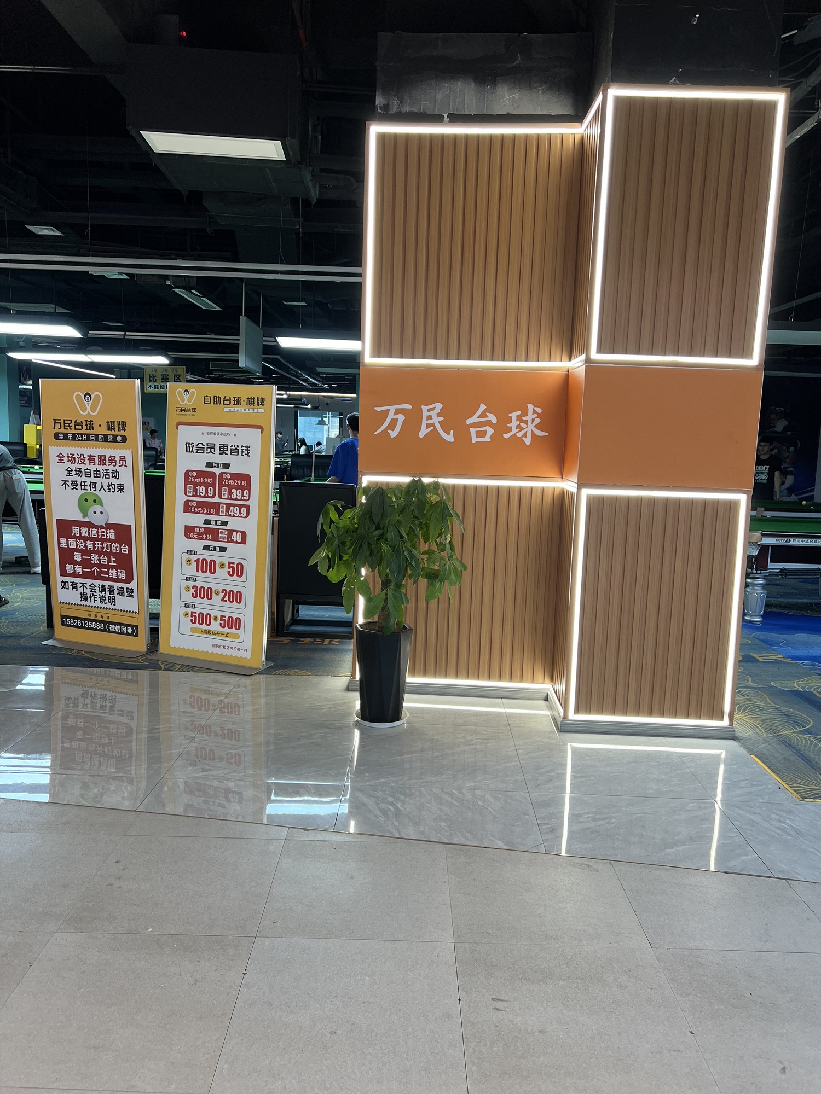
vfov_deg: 67.3
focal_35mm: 26
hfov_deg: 53.1
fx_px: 822
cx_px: 410
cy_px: 547
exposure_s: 1/100
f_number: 1.5
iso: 100
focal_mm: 5.7
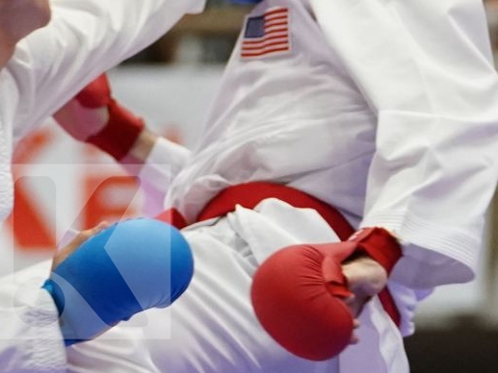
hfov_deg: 3.1
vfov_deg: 2.3
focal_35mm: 646
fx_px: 9296
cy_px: 252
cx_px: 407
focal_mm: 129
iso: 4000
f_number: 2.8
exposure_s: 1/1000
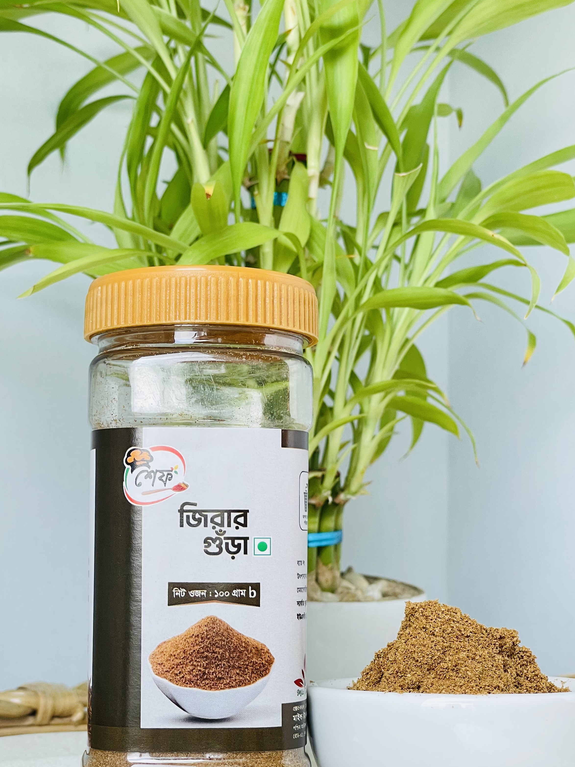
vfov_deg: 29.0
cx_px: 257
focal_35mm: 67
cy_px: 415
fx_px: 1484
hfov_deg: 21.9
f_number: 2
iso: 80
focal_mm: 6
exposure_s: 1/99
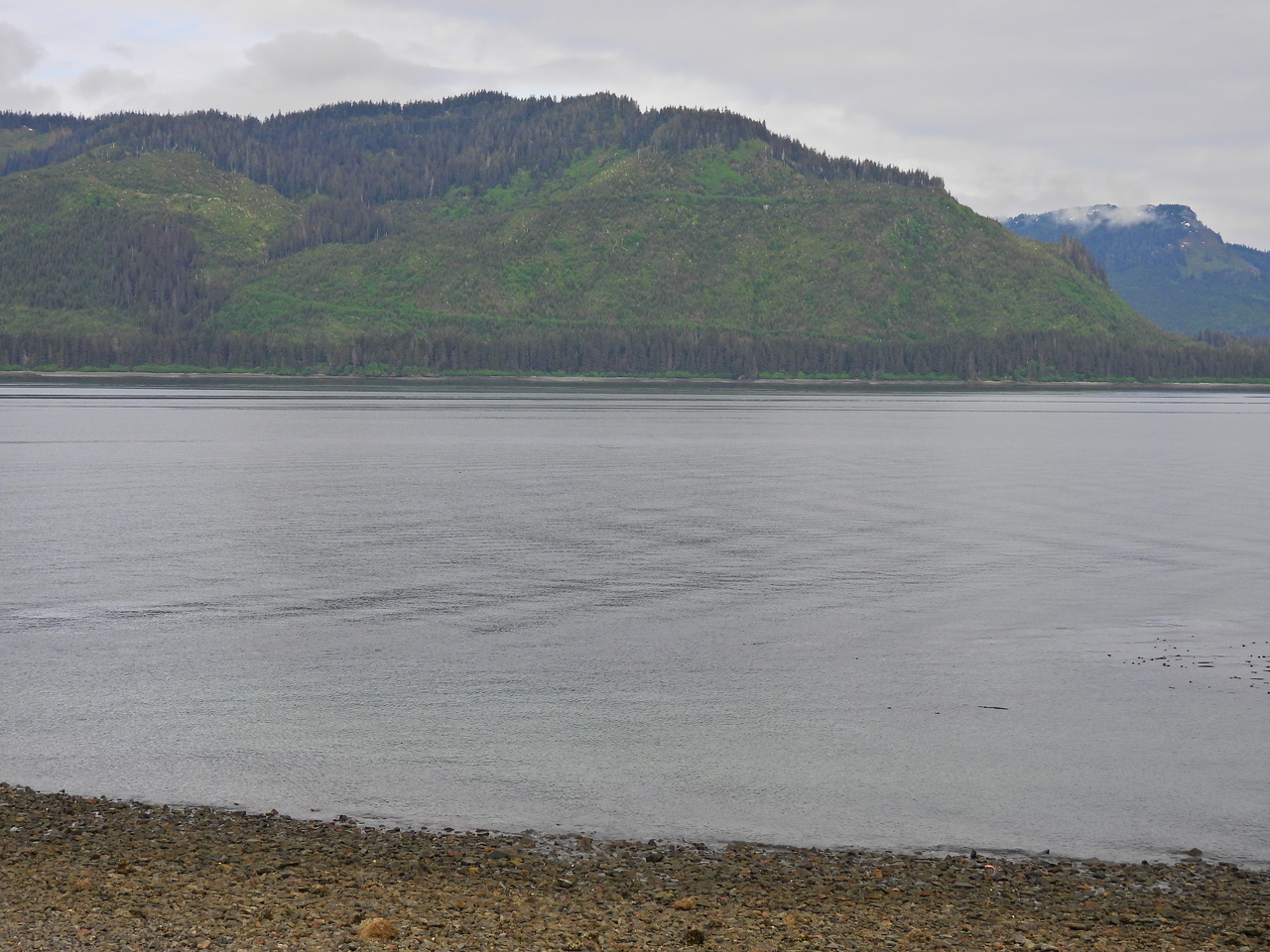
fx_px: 2201
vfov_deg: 24.4
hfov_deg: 32.2
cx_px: 635
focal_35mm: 60
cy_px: 476
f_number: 3.5
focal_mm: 10.7
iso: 100
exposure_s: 1/1250
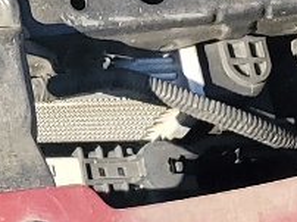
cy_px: -425
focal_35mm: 206
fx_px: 1765
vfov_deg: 6.6
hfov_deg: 8.6
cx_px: -448
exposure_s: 1/833
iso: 50
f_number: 1.5
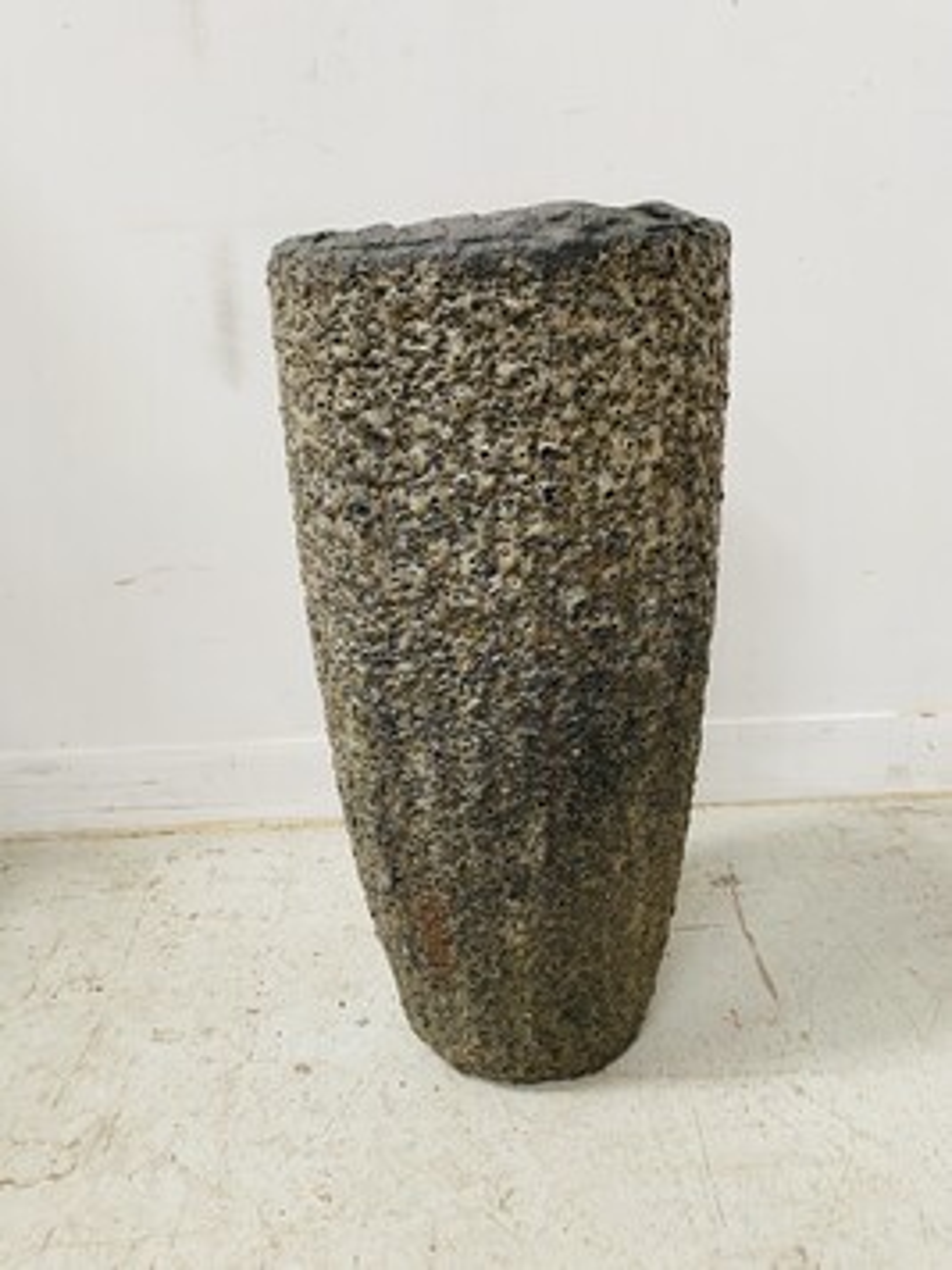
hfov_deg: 53.1
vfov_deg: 67.3
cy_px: 635
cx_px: 476
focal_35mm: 26
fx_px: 953
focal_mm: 4.25
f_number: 1.8
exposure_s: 1/60
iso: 125
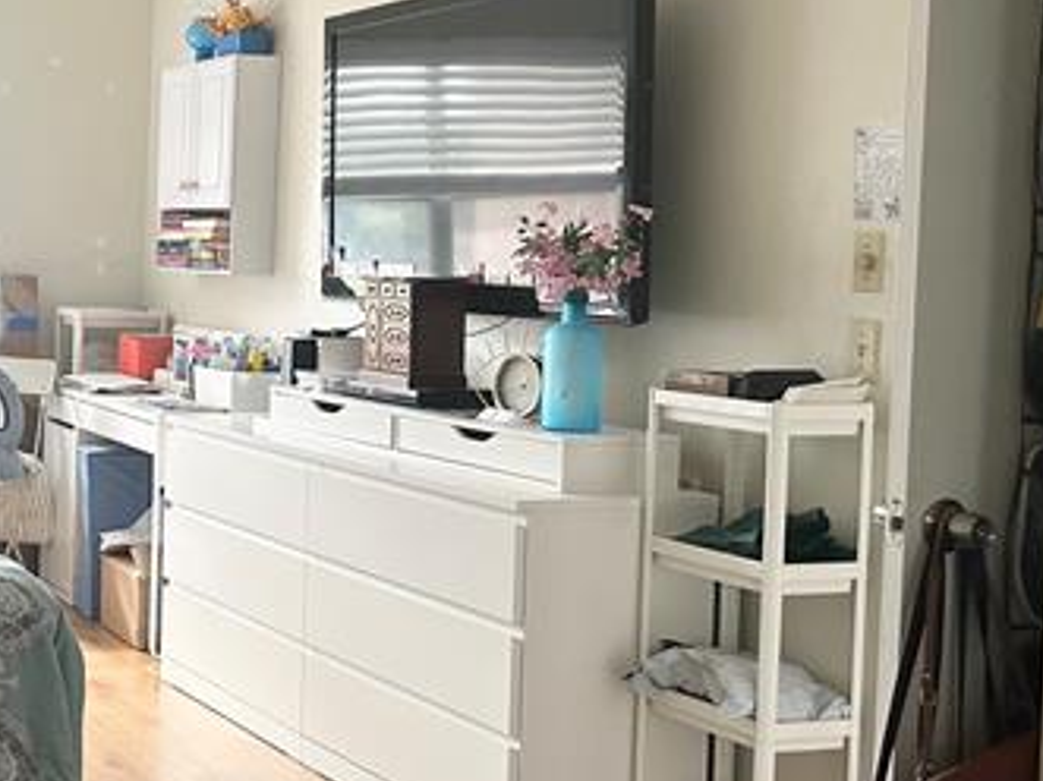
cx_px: -129
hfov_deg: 29.6
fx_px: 1747
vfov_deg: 25.2
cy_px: 315
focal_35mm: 58
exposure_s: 1/121
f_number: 1.78
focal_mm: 6.86
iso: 200
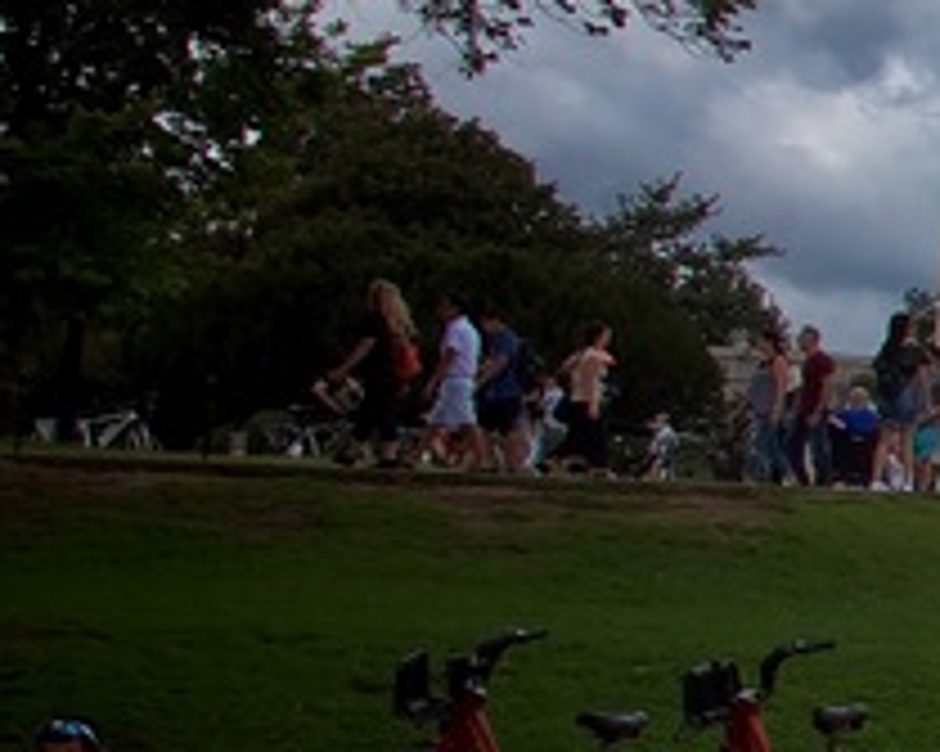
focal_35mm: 138
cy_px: 333
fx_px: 3837
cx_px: 2820
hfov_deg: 10.2
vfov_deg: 11.2
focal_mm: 24
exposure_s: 1/320
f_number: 9
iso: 100
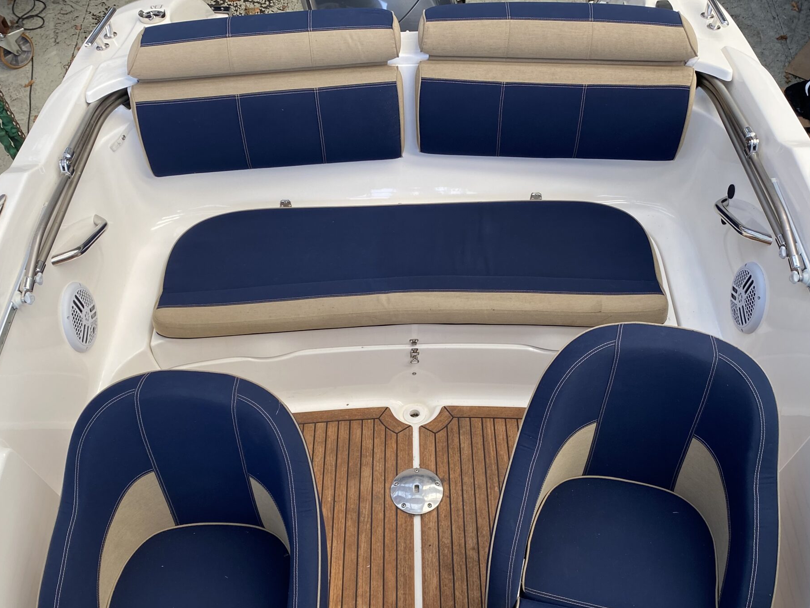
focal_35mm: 37
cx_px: 406
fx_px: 866
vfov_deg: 38.3
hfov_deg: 50.1
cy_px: 395
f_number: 1.8
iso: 32
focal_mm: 4.25
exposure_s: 1/151
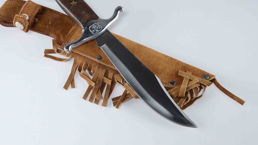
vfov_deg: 24.1
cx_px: 118
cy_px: 53
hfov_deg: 41.6
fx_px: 339
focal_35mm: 50
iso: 100
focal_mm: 29
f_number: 9
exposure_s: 1/80
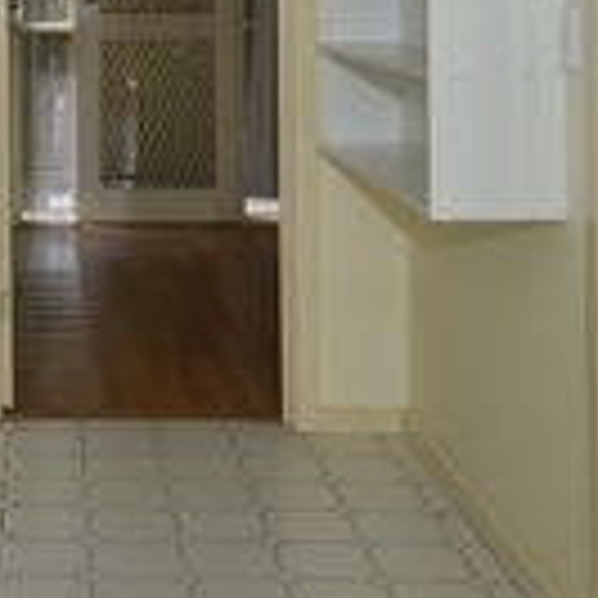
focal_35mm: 76
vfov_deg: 21.9
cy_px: 29
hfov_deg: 21.6
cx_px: -31
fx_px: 1495
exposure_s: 1/60
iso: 800
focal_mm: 17
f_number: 4.2
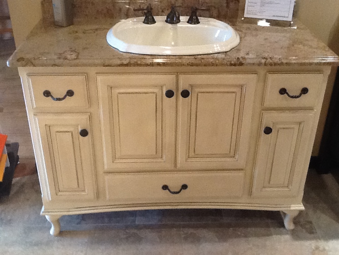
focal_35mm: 44
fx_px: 431
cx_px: 170
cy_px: 128
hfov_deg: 42.9
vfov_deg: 32.9
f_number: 2.4
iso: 200
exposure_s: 1/30
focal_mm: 2.03
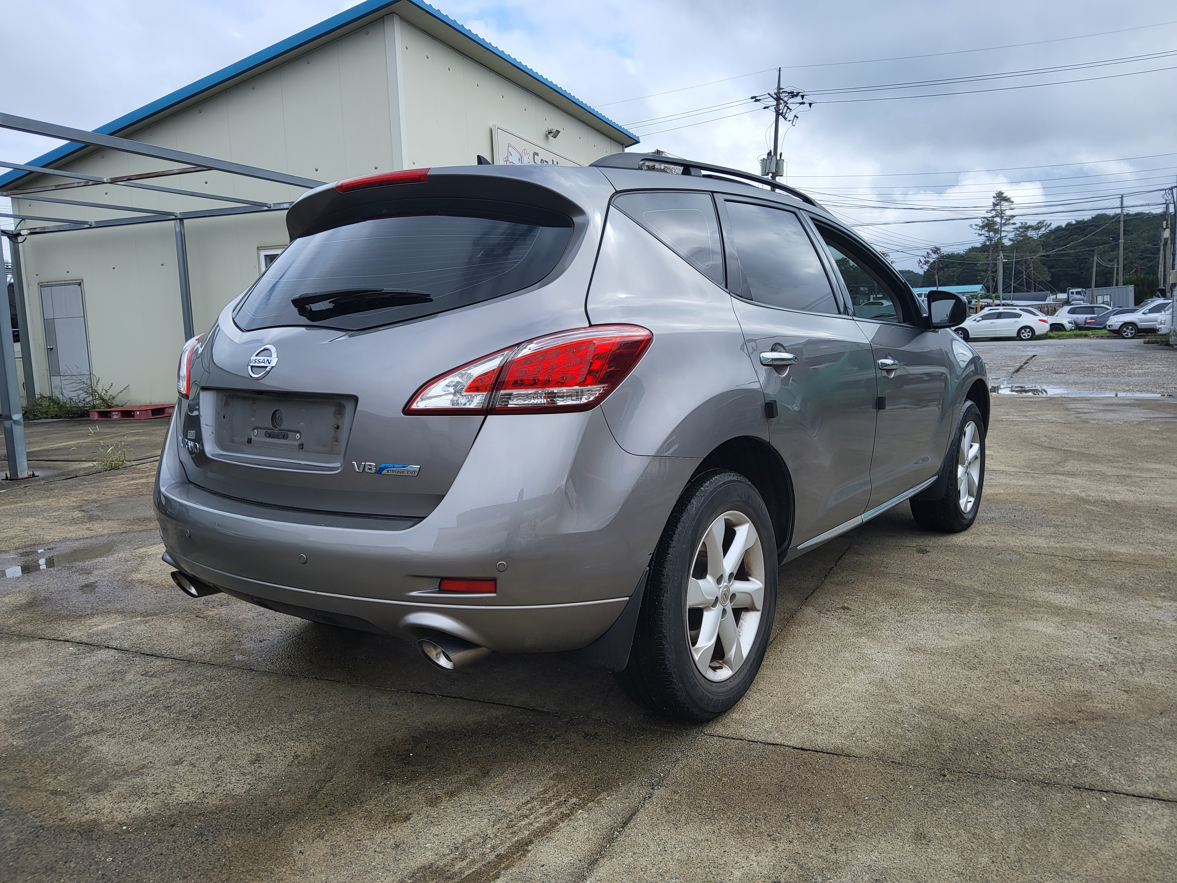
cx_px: 588
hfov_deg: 67.3
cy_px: 442
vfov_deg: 53.1
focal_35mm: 26
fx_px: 884
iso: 12
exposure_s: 1/499
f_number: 1.8
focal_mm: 3.98
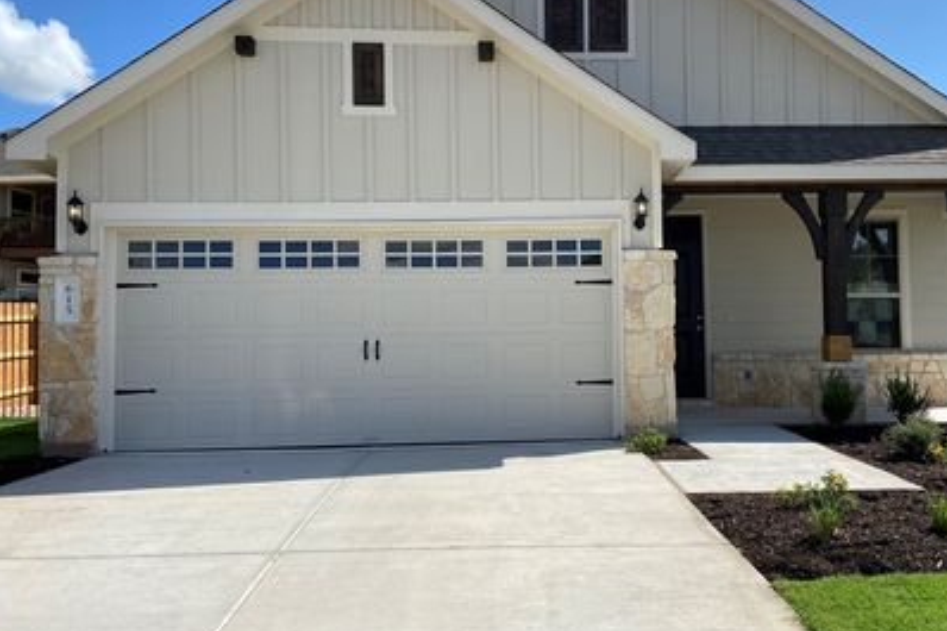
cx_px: 550
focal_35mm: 34
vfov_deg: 38.9
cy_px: 311
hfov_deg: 55.5
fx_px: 894
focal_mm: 4.25
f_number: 1.8
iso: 32
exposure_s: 1/3984
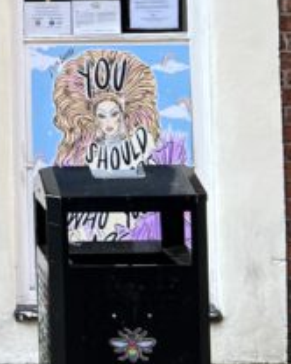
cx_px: -140
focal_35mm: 125
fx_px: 1348
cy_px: 28
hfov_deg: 11.8
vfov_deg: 15.2
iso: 40
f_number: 1.5
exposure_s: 1/220
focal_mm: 5.7
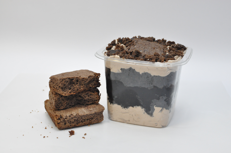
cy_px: 76
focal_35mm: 52
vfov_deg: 25.7
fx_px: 336
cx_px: 116
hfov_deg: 37.9
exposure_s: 1/80
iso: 2000
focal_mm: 35
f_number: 8
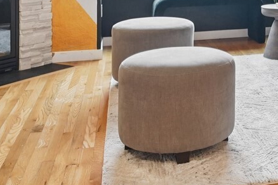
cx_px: 302
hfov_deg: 29.4
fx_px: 479
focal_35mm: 62
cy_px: -47
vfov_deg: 20.3
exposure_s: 1/25
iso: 1600
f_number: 8
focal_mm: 16
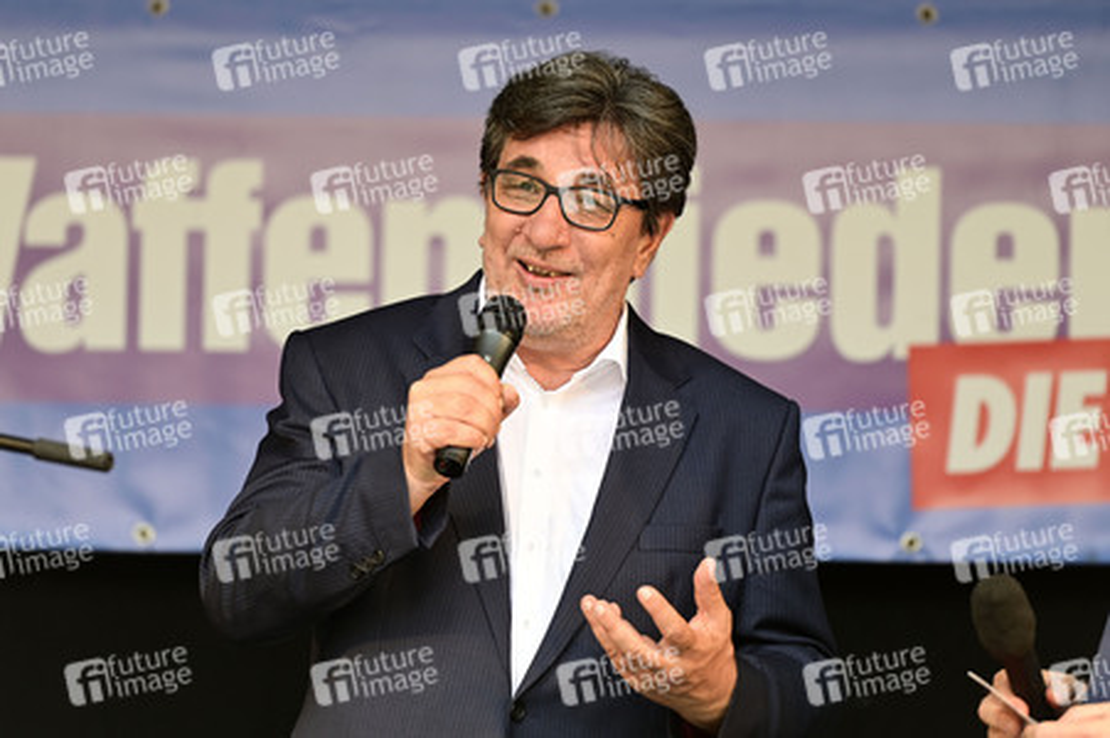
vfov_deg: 6.9
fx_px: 6162
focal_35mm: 200
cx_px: 555
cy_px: 369
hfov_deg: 10.3
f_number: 2.8
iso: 250
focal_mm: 200
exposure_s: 1/200
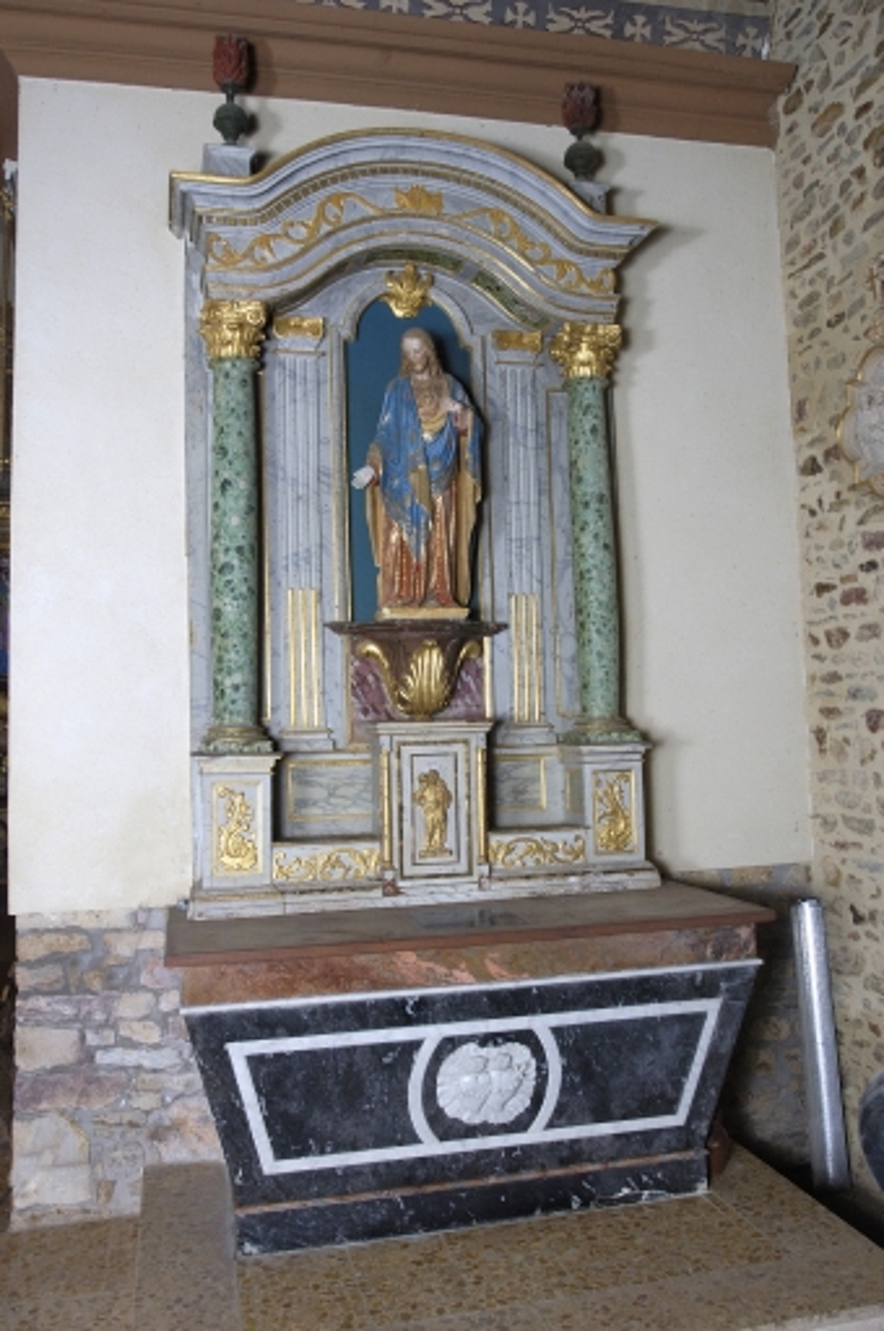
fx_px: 1108
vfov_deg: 62.0
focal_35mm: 30
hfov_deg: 43.5
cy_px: 666
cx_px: 442
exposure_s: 1/30
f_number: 16
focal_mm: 20
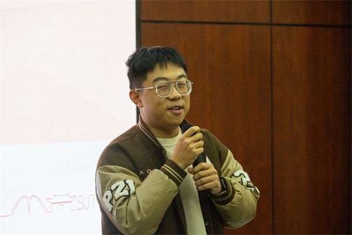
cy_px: 118
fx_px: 1980
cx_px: 176
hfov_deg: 10.2
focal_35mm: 202
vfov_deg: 6.8
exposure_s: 1/320
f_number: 8
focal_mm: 135
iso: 5000
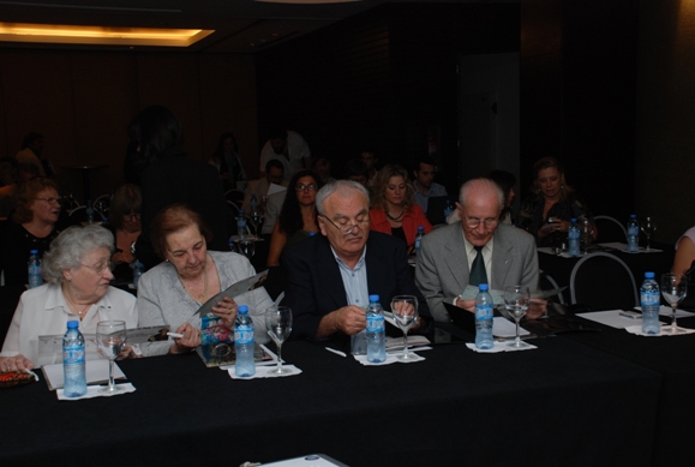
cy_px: 234
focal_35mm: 48
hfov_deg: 41.0
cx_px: 348
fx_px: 929
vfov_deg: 28.2
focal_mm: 32
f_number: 5.6
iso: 320
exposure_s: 1/60
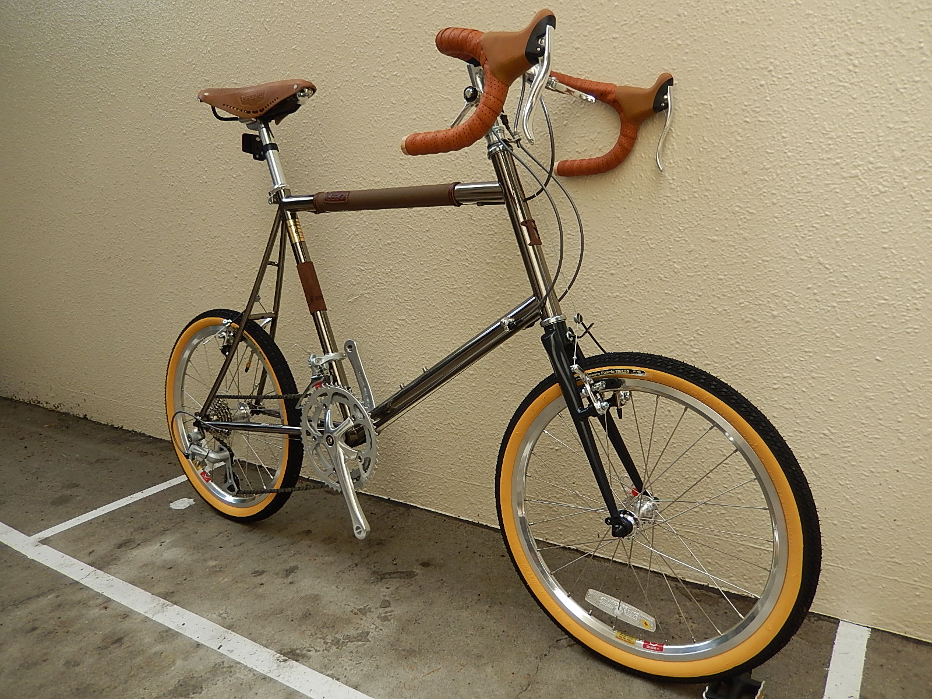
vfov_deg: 54.9
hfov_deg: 69.4
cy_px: 350
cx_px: 466
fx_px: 673
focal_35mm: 25
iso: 125
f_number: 3.4
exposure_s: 1/200
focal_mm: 4.5
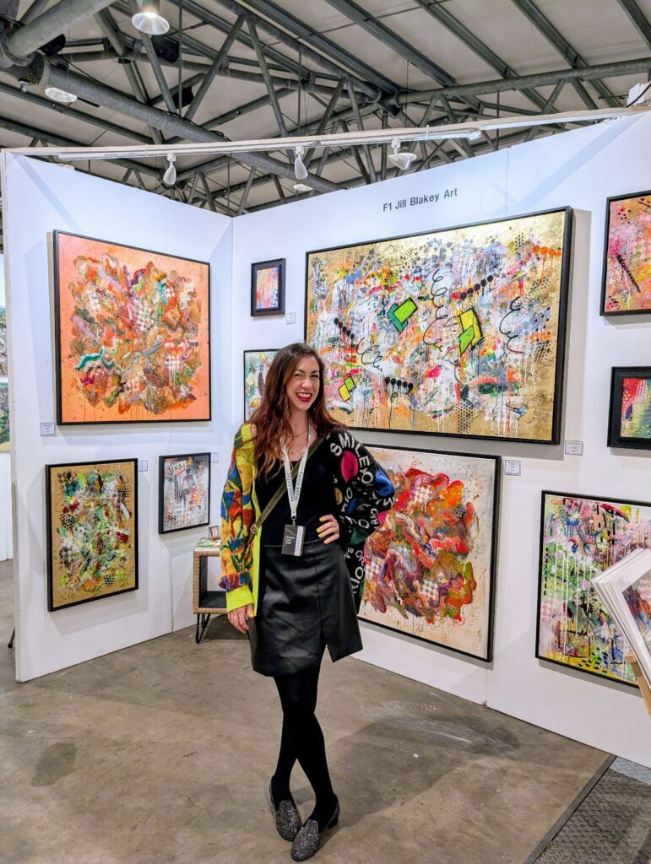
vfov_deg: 71.5
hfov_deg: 56.9
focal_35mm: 24
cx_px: 326
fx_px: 600
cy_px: 432
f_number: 1.68
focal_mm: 6.9
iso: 24
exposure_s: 1/279
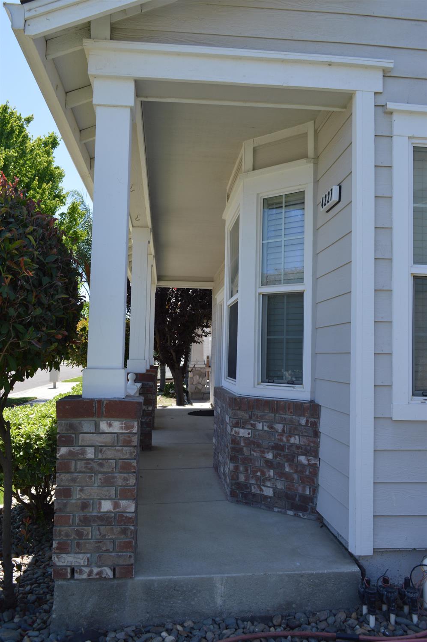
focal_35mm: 30
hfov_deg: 43.5
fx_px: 535
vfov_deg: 62.0
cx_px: 214
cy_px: 321
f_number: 6.3
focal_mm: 20
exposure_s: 1/160
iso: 100
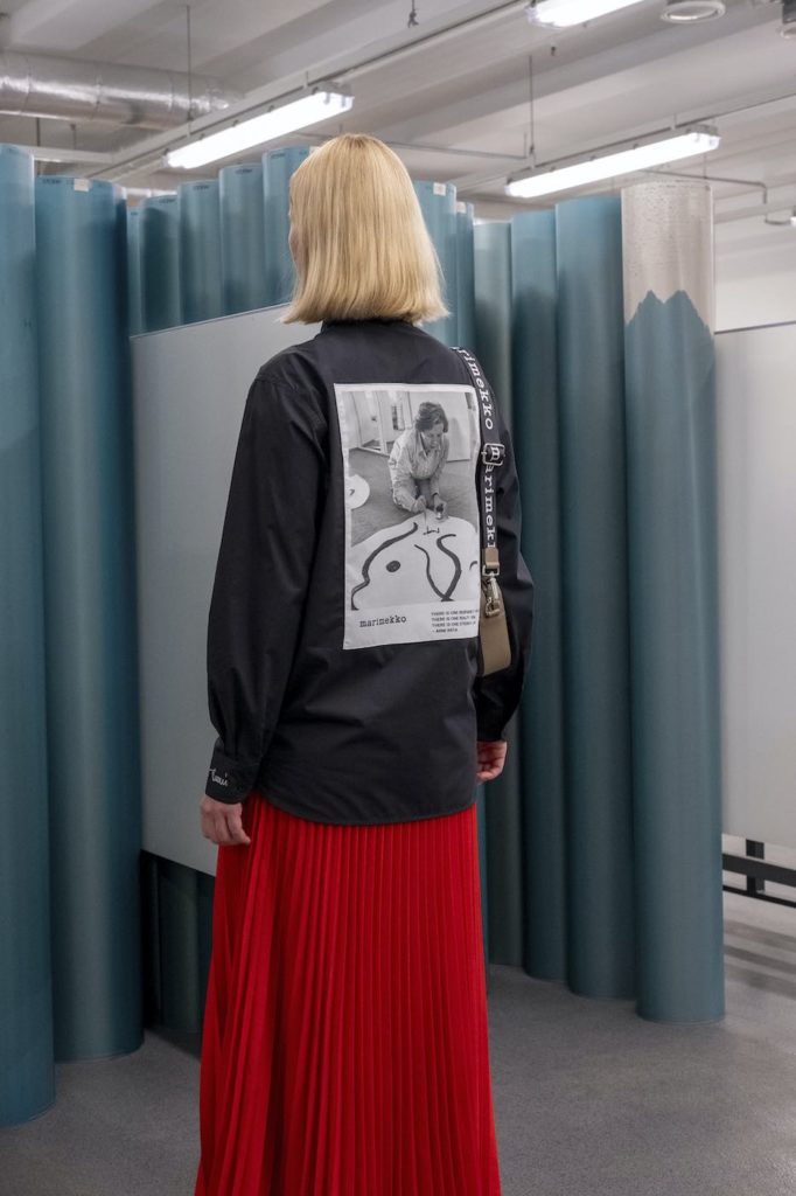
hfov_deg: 30.5
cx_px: 398
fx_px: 1460
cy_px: 598
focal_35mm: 44
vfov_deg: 44.5
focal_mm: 40
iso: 800
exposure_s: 1/200
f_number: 6.3
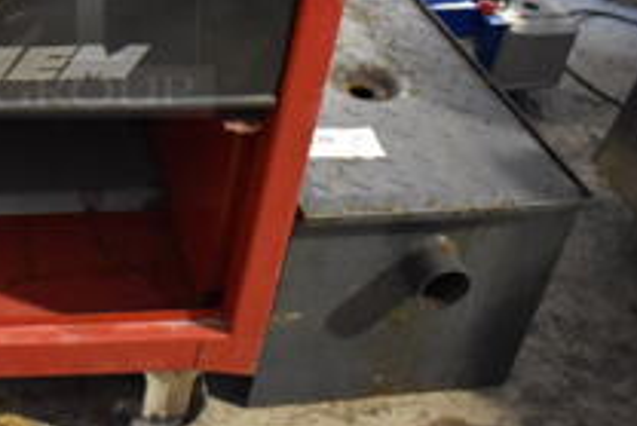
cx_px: -52
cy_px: -9
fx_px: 1098
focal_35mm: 62
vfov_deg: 21.1
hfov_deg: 29.4
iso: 7200
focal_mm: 18
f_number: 3.5
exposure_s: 1/125
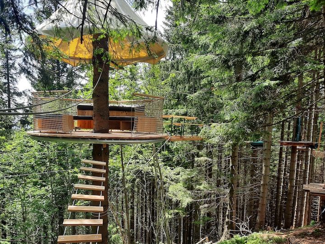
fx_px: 310
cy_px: 160
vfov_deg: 42.5
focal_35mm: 33
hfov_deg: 54.8
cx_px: 125
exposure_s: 1/163
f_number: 2
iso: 32
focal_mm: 4.6
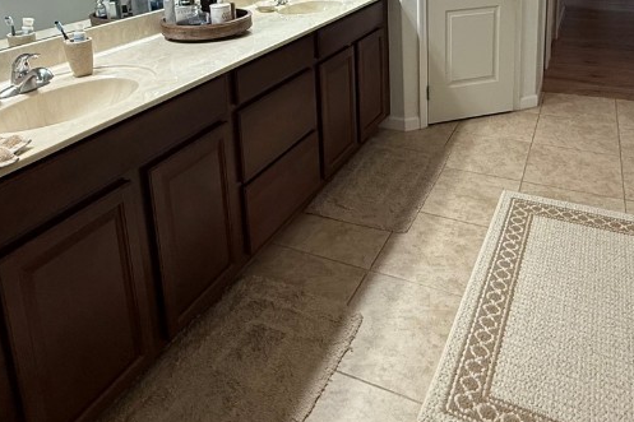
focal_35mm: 30
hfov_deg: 61.9
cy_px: 20
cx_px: 343
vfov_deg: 39.5
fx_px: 528
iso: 250
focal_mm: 2.22
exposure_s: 1/120
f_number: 2.2
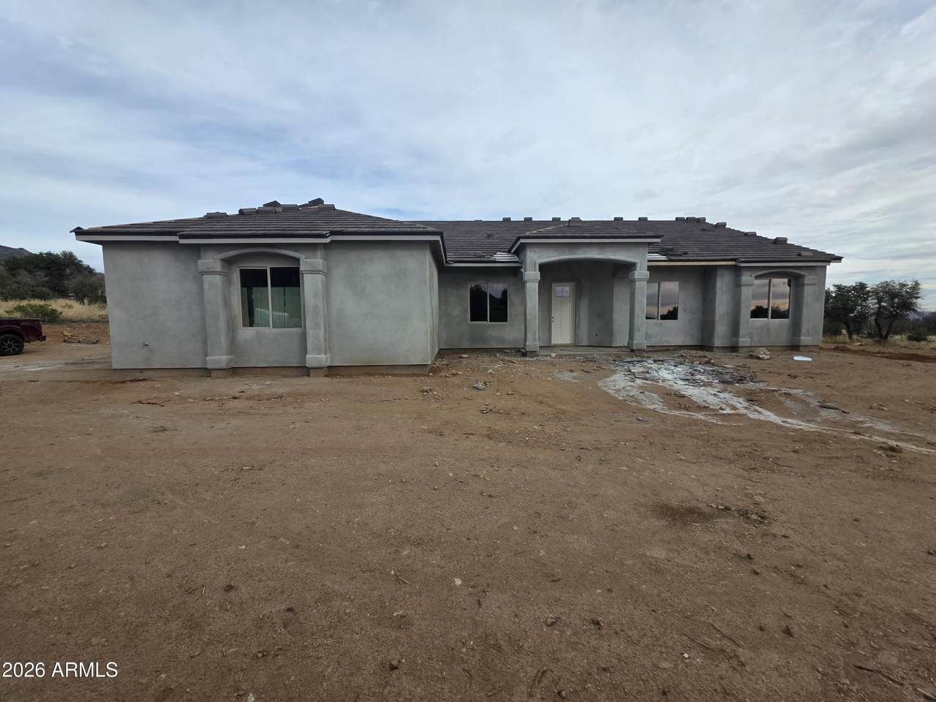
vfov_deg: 89.9
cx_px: 468
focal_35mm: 13
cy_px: 351
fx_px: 352
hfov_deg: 106.2
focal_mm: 2.2
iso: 40
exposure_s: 1/1667
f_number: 1.9
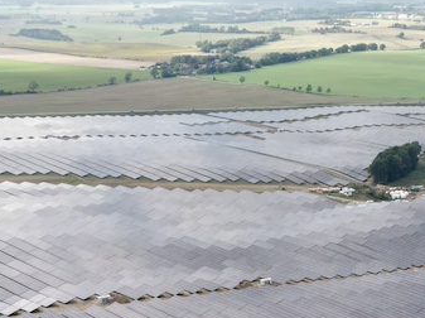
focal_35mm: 73
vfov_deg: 19.0
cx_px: 337
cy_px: 386
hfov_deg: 26.2
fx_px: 895
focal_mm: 6.72
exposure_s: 1/725
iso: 110
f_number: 1.7
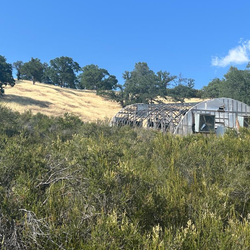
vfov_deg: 36.8
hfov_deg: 36.5
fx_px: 376
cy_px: 121
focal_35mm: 46
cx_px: 164
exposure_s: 1/2571
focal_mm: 5.7
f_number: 1.5
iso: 50
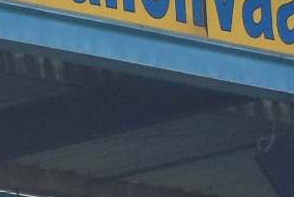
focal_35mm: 709
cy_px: -179
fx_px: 5796
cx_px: -609
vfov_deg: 1.9
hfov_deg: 2.9
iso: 1600
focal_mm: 70
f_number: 5.6
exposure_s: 1/1000
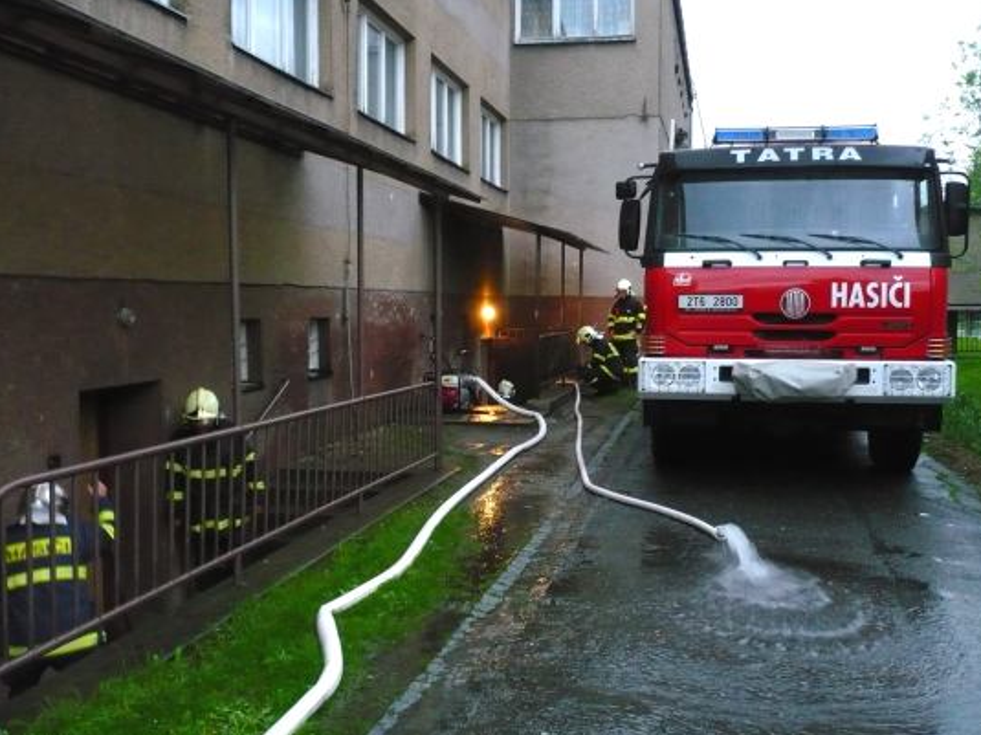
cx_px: 486
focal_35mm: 36
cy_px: 364
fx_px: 1020
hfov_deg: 51.4
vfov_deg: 39.6
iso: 400
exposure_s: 1/13
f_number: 2.8
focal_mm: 5.8
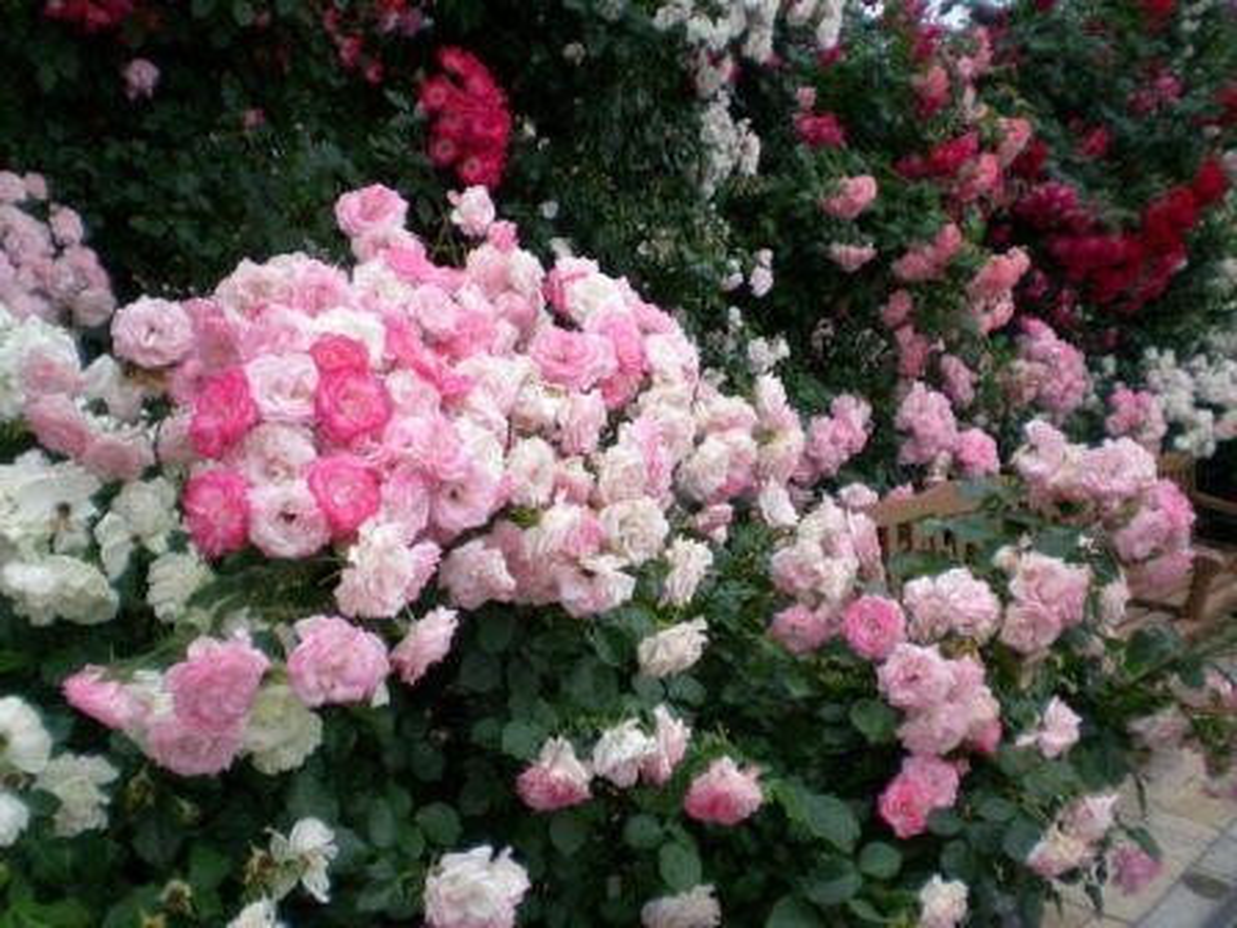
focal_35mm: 38
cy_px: 464
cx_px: 618
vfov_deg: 37.7
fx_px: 1358
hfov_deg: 49.0
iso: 50
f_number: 3.1
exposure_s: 1/222
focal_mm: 6.3
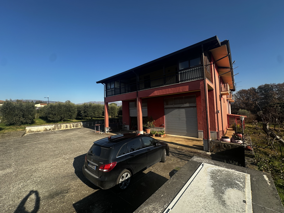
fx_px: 115
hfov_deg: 102.1
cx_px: 142
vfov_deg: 85.7
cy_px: 106
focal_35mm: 14
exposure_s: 1/924
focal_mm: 2.22
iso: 40
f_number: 2.2
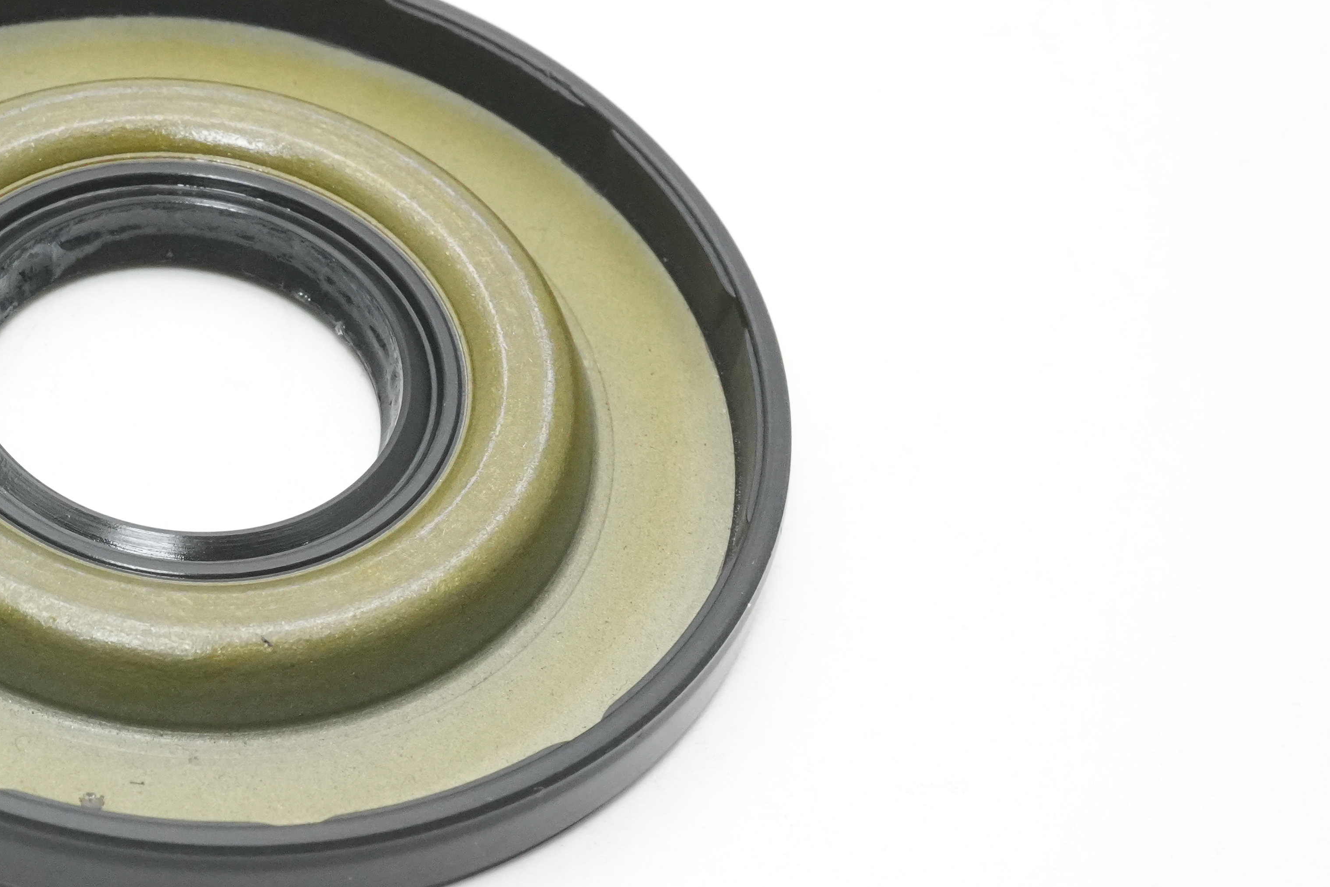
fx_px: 3510
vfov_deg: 14.4
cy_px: 532
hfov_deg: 20.9
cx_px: 63
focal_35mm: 95
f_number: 11
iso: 3200
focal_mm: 31
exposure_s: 1/160
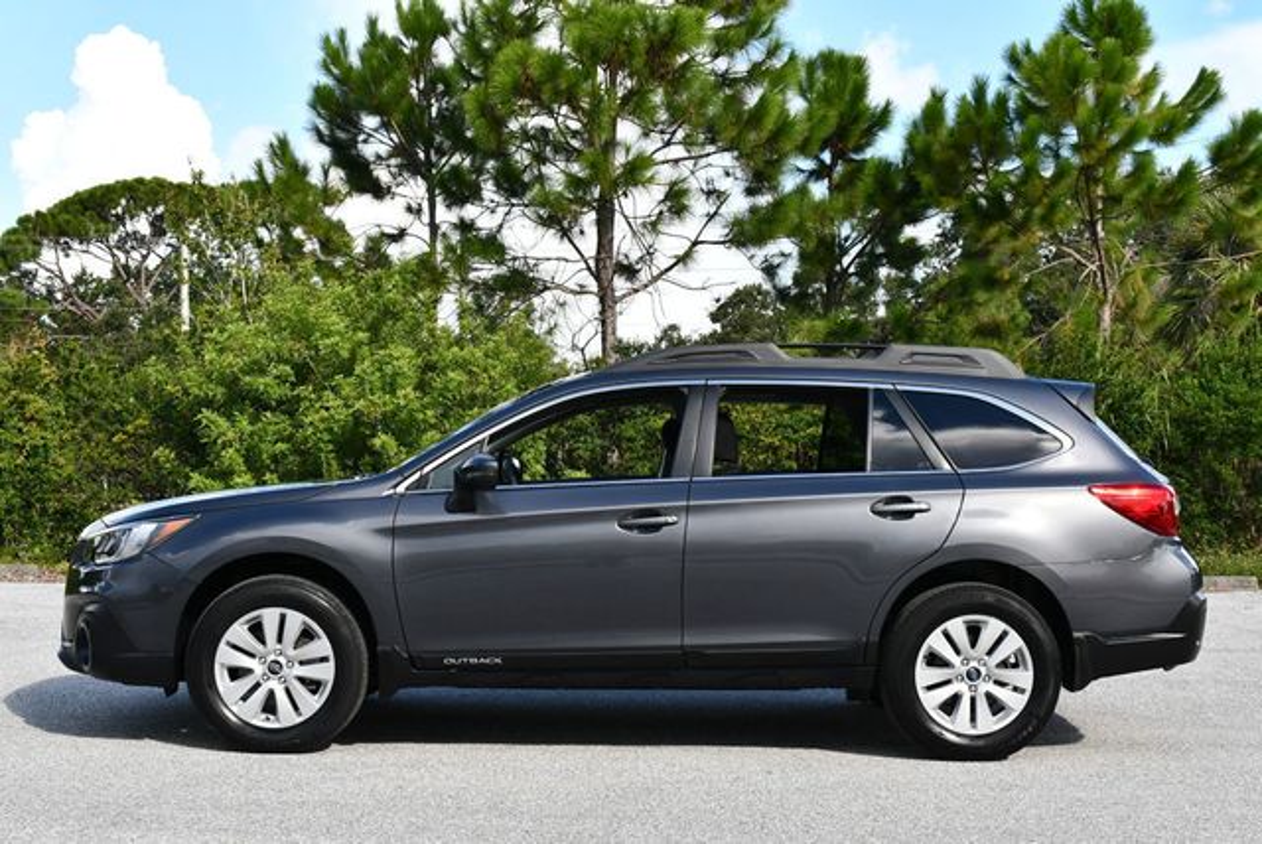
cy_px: 422
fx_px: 1754
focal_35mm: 50
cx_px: 631
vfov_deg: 27.0
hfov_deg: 39.6
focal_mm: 25
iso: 200
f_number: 8
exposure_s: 1/250
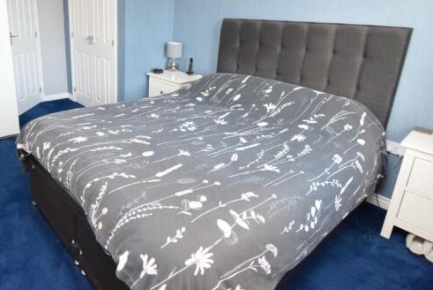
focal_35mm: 24
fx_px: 289
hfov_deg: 71.6
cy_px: 100
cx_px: 146
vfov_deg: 52.3
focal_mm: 12
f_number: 4
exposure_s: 1/60
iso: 1400
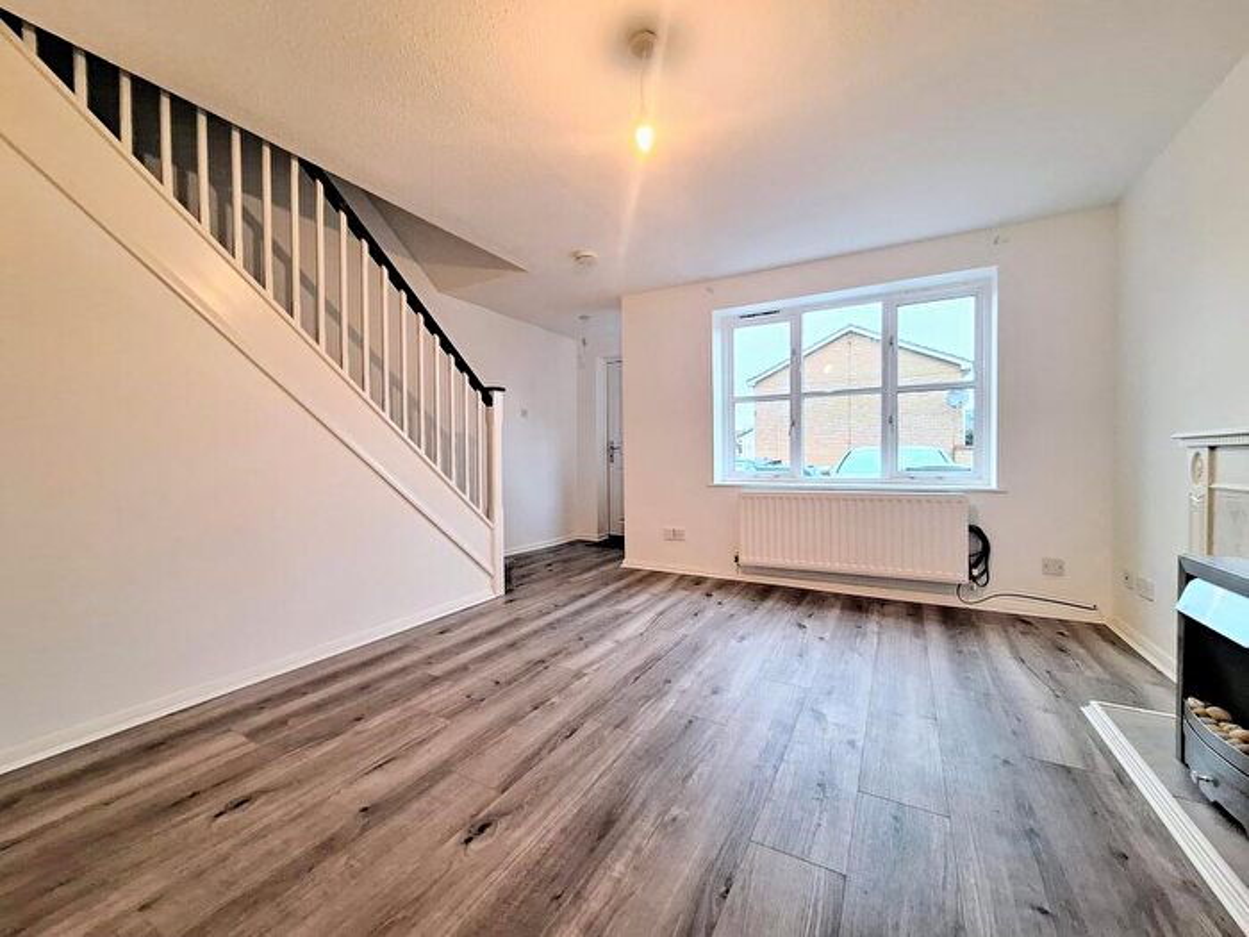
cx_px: 624
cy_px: 468
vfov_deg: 89.9
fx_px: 469
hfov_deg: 106.2
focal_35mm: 13
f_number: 2.2
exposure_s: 1/25
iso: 160
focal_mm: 1.74
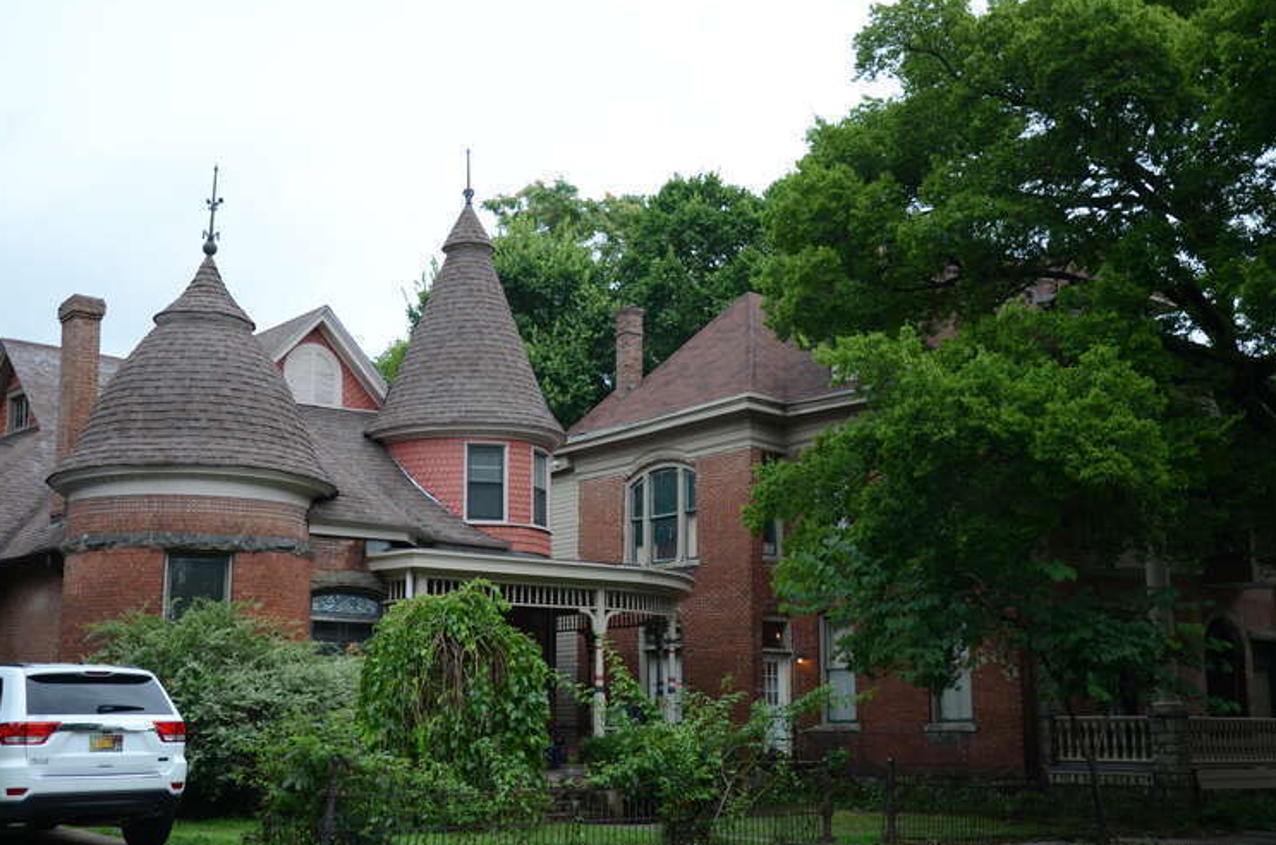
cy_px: 419
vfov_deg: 31.8
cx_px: 639
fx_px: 1485
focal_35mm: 42
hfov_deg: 46.5
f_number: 4
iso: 500
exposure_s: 1/200
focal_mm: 26
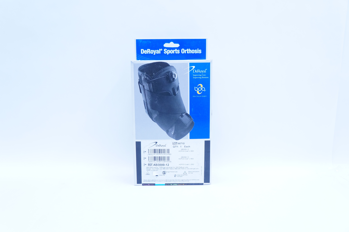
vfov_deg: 38.3
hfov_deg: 55.2
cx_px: 174
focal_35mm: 34
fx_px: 334
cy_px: 116
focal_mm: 23
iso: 800
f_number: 5.6
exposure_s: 1/80
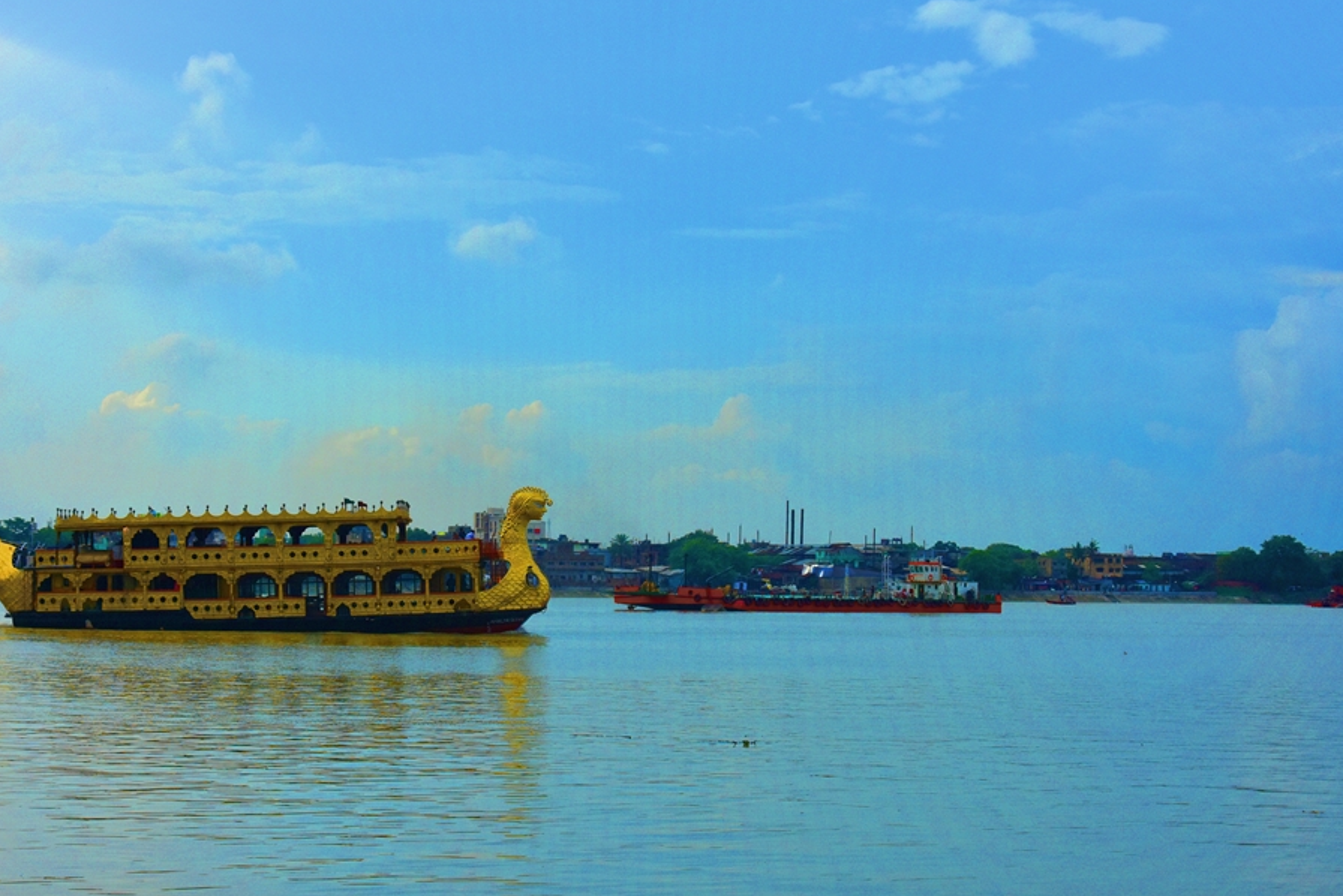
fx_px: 2687
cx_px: 627
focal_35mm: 72
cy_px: 408
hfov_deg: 28.1
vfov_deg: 18.9
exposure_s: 1/1250
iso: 400
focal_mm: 42
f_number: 8
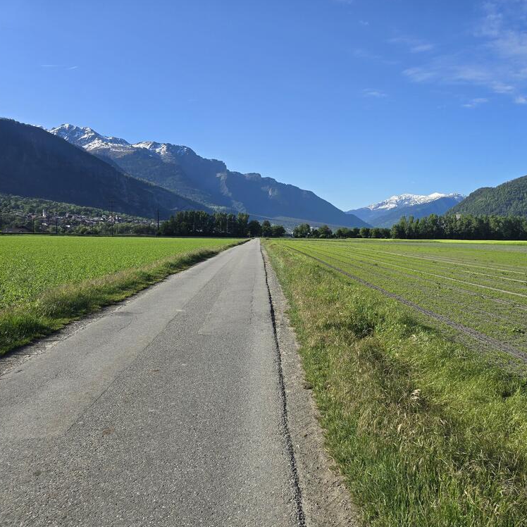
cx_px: 353
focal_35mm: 28
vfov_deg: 57.3
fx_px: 482
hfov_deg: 56.0
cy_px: 258
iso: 12
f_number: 1.7
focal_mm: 6.3
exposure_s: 1/805
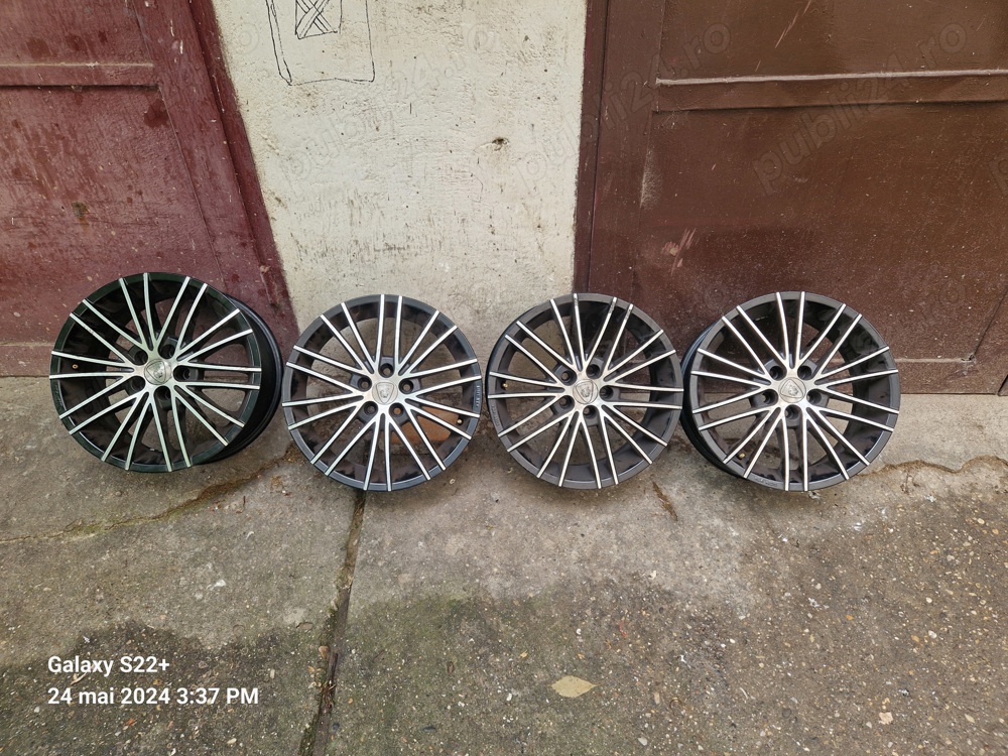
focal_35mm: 23
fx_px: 670
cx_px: 504
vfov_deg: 58.9
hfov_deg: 73.9
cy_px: 378
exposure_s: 1/180
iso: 50
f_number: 1.8
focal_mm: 5.4
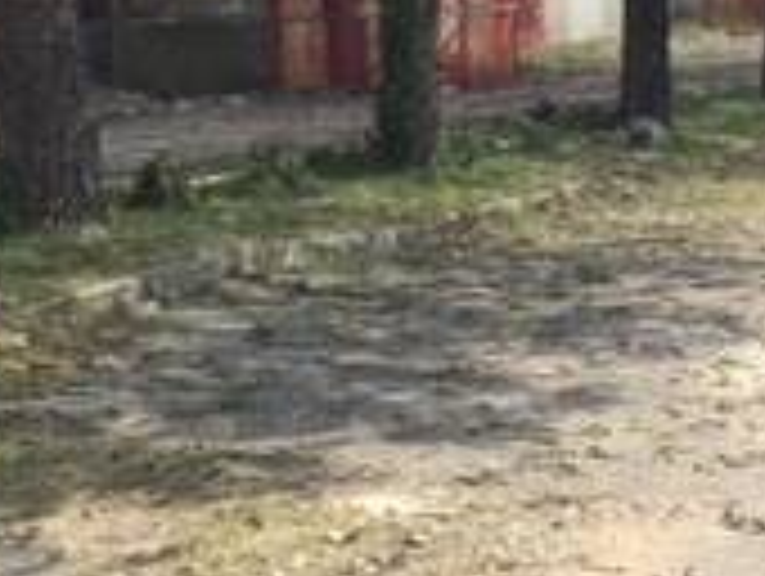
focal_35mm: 109
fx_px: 2412
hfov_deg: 18.0
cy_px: 18
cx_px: 508
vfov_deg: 13.5
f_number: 2.2
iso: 32
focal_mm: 4.15
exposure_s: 1/1163
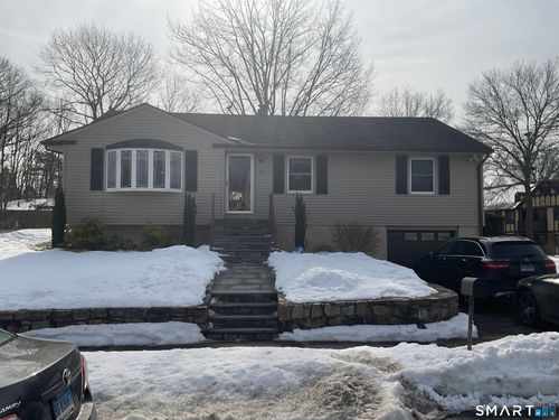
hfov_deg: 61.7
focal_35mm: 29
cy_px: 210
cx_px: 280
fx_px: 468
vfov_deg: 48.2
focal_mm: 3
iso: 20
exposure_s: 1/6536
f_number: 1.8
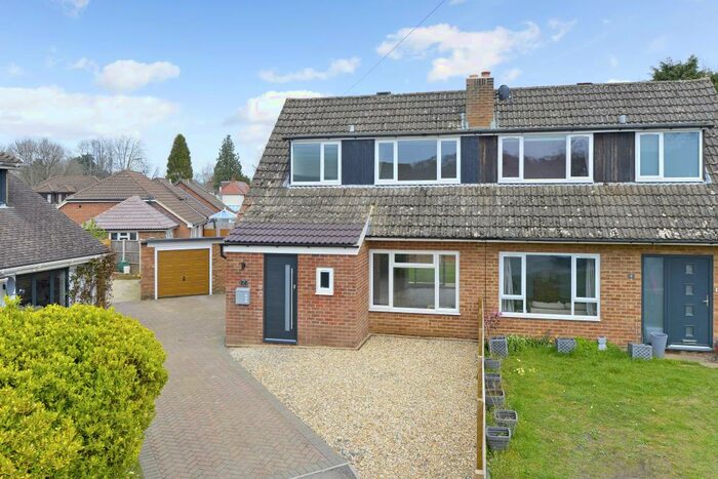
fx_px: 479
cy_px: 240
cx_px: 359
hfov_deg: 73.7
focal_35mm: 24
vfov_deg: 53.2
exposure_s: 1/320
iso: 400
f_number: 7.1
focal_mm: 24
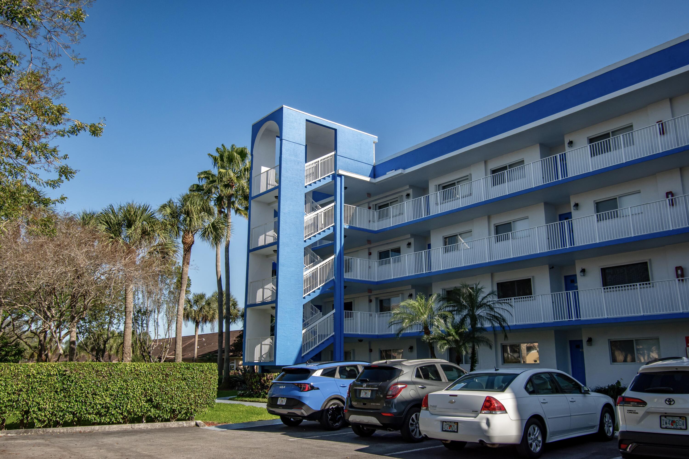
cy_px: 230
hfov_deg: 61.9
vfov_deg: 43.6
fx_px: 574
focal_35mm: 30
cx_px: 344
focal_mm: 20
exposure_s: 1/1600
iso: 400
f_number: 6.3
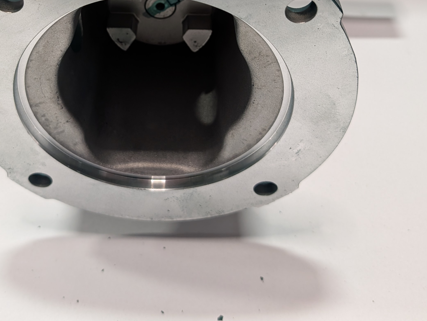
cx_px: 166
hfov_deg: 40.2
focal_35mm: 47
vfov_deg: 29.7
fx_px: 581
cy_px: 33
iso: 208
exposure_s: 1/30
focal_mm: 6.9
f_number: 1.68
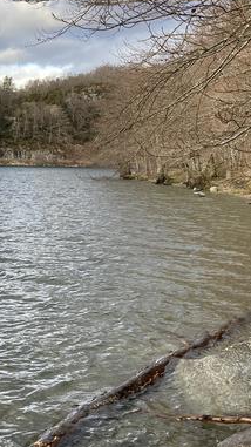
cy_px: 184
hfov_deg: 18.6
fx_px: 758
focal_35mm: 64
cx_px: 53
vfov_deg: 32.8
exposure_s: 1/225
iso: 20
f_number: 1.8
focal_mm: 3.99
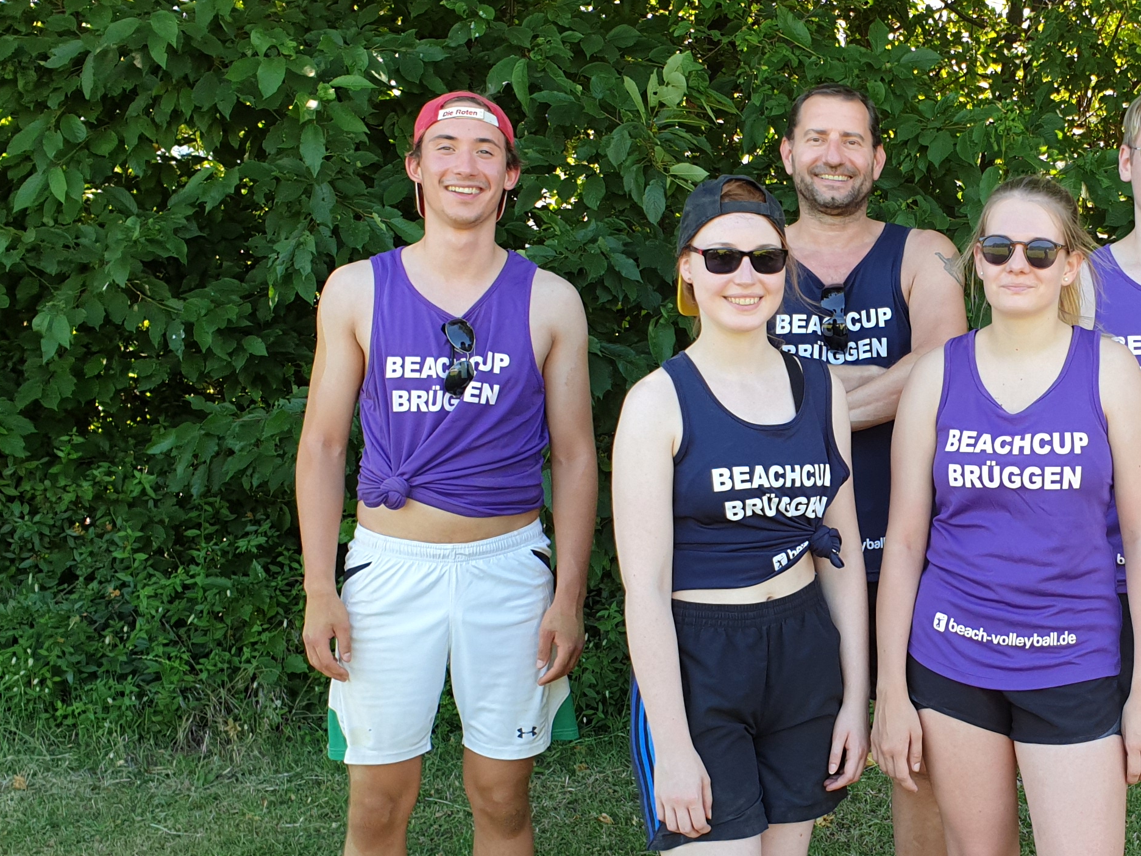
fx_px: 1846
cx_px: 959
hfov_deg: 33.1
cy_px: 484
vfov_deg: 26.1
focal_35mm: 56
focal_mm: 4.3
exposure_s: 1/127
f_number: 2.4
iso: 50
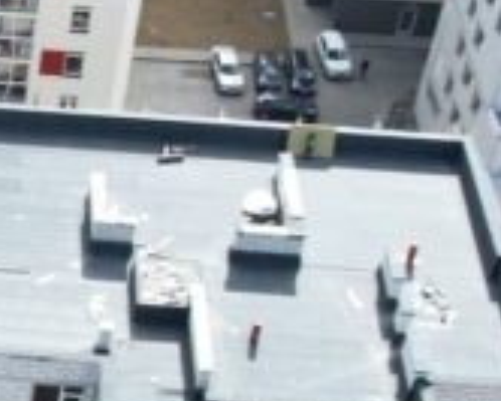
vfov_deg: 12.0
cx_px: -308
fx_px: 1884
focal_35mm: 127
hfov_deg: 14.0
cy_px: 415
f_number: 2.8
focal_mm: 8.38
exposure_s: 1/640
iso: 100
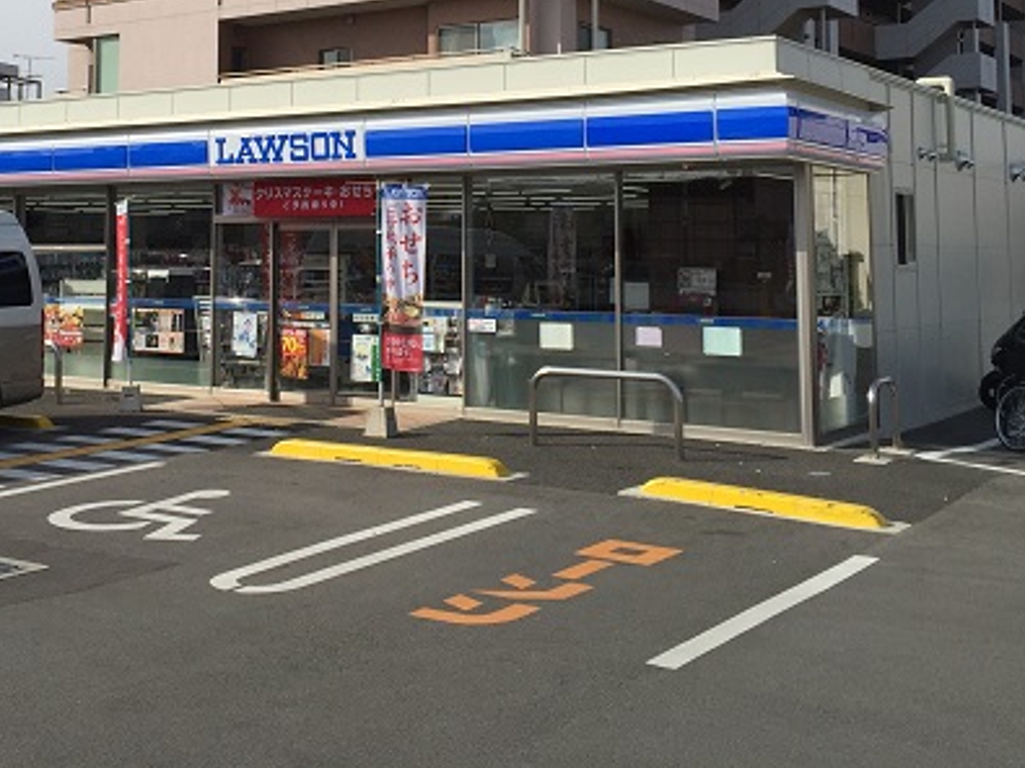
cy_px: 145
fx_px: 1421
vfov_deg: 29.5
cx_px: 346
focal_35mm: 48
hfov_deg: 39.2
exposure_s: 1/3049
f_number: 2.2
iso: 32
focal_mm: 4.15
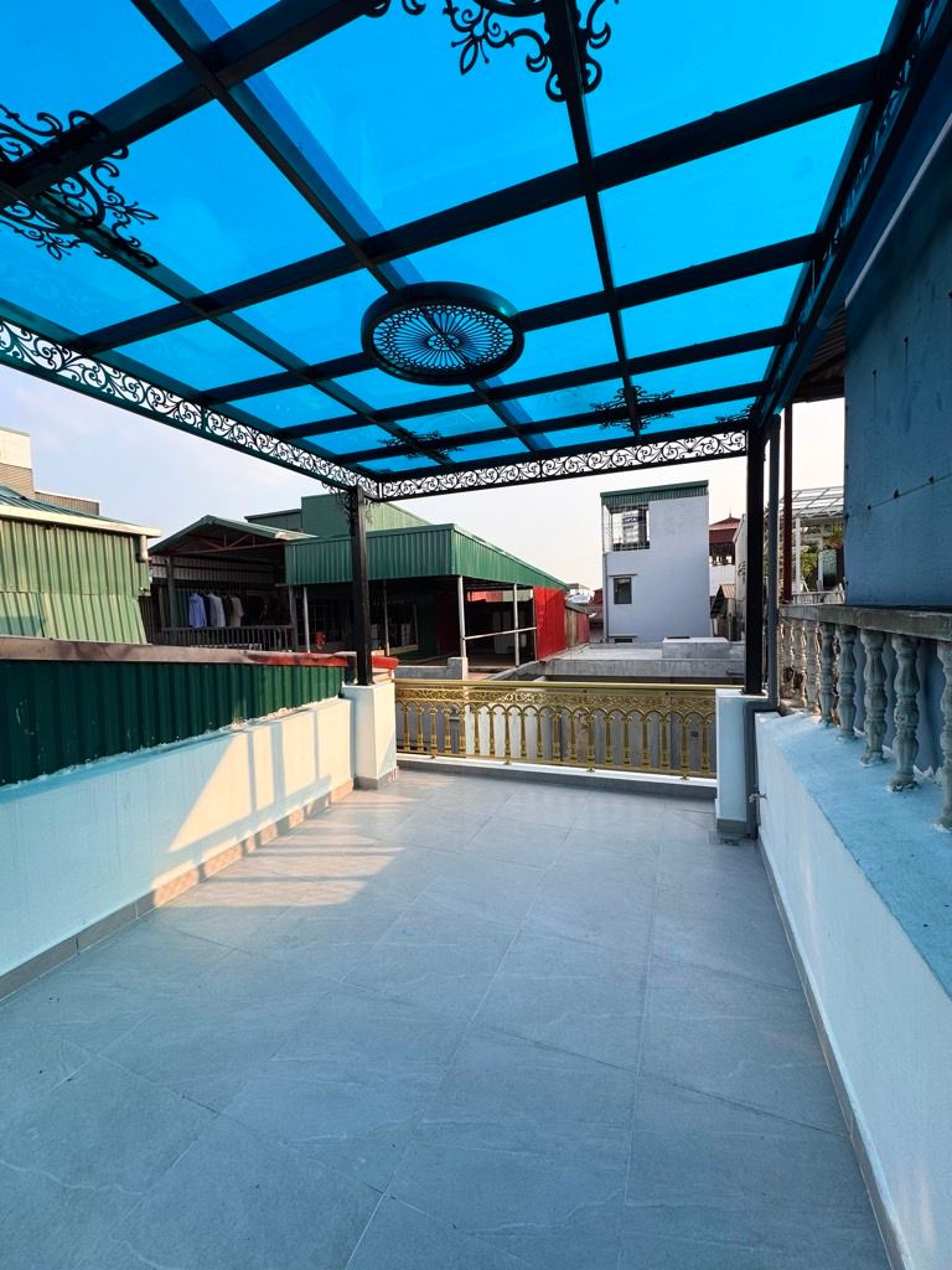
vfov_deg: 102.1
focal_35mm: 14
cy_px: 635
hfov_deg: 85.7
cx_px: 476
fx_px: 513
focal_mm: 2.22
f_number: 2.2
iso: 50
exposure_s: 1/625
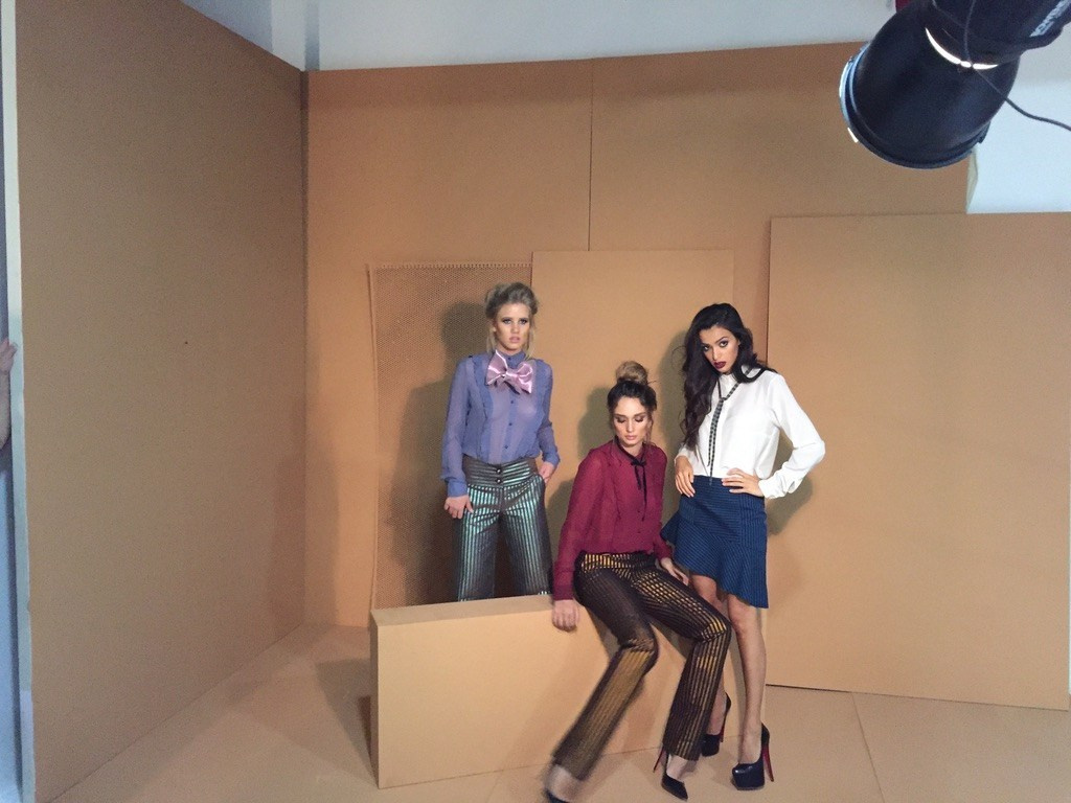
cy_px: 402
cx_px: 536
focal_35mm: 29
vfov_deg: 48.2
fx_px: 897
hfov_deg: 61.7
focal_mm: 4.15
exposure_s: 1/17
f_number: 2.2
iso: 500
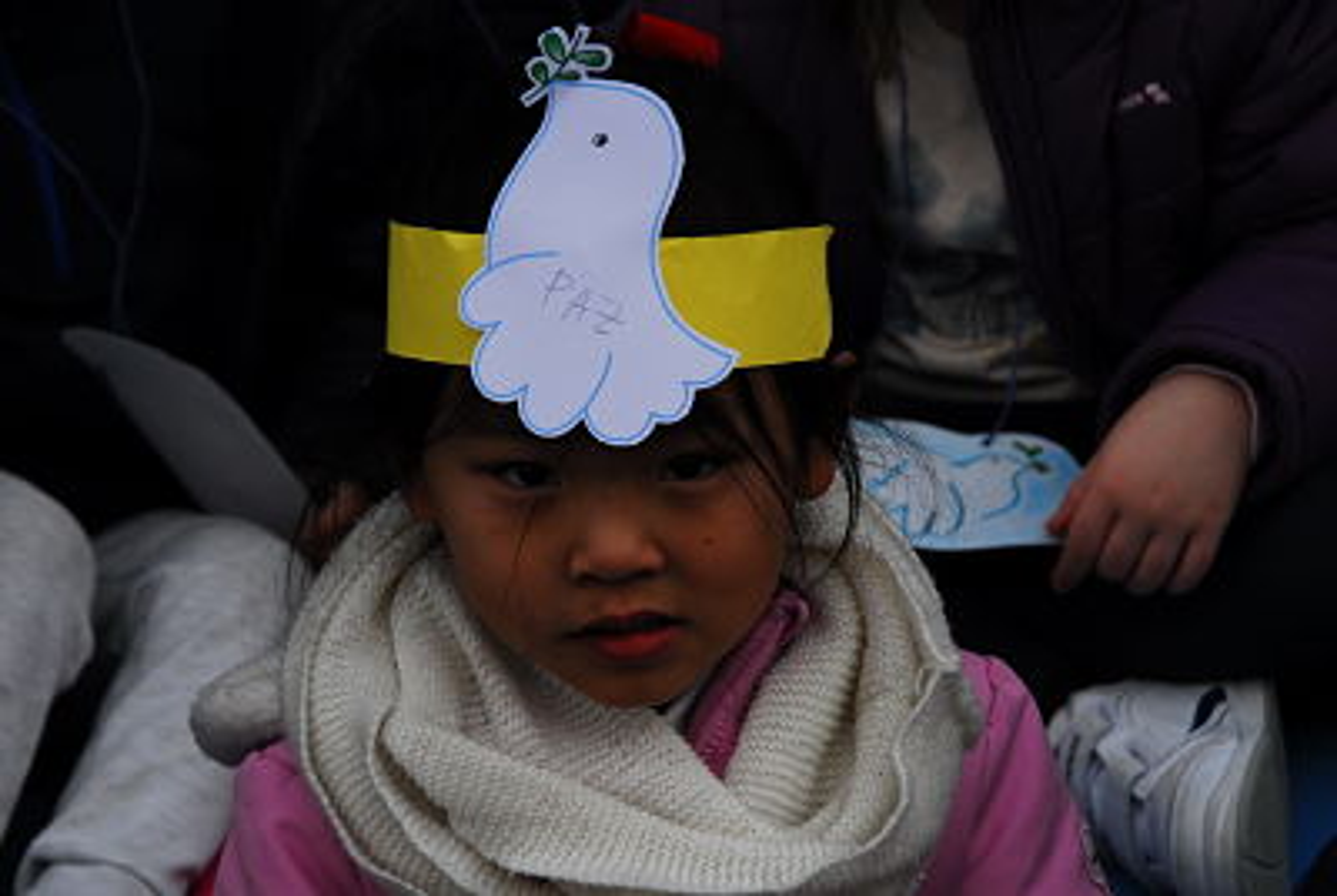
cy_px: 448
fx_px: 6248
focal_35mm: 168
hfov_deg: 12.2
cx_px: 668
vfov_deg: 8.2
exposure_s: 1/640
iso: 400
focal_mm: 112
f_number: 10
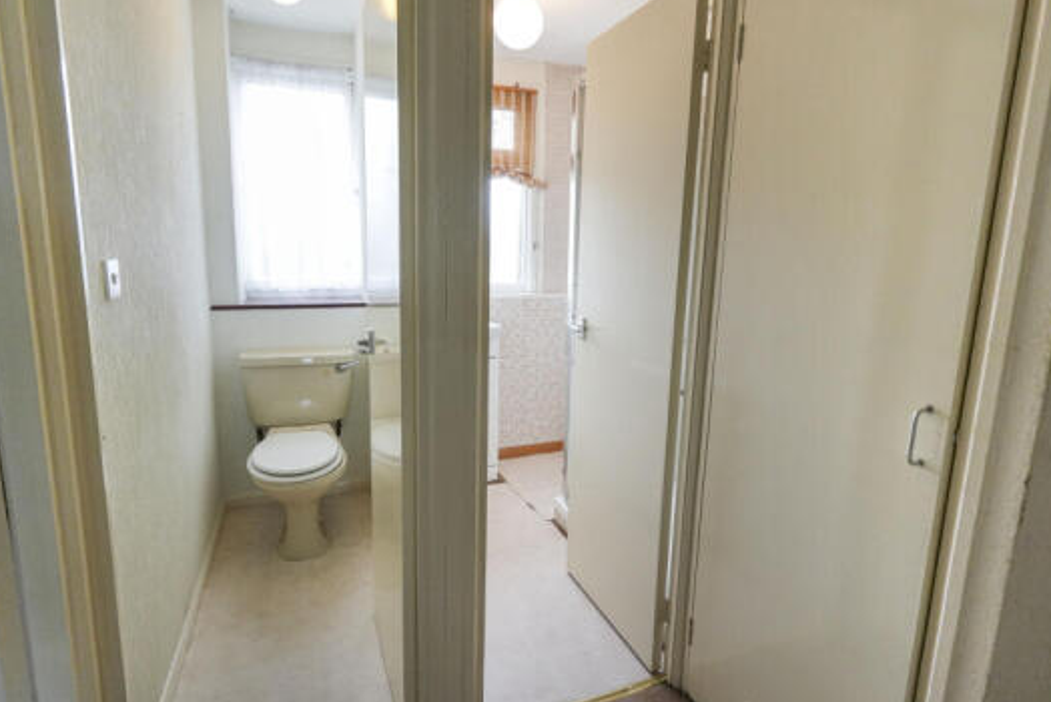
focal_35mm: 21
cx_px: 535
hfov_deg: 82.2
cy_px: 342
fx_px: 602
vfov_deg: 60.4
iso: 800
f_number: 4
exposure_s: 1/160
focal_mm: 11
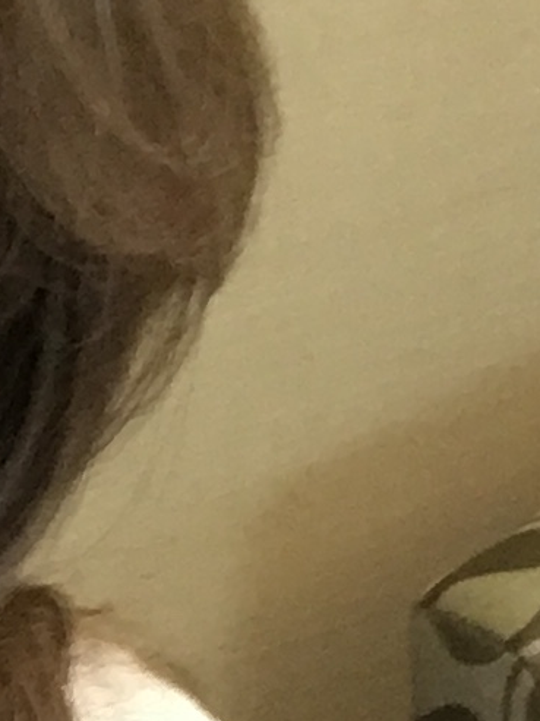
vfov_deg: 9.6
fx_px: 4181
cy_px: 1055
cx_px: -379
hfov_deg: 7.2
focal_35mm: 201
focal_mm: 2.87
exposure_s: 1/30
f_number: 2.2
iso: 160
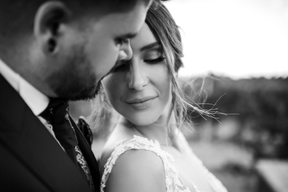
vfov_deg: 31.9
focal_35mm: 42
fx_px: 336
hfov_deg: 46.4
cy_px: 106
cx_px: 140
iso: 640
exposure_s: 1/2000
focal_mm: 35
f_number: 1.4
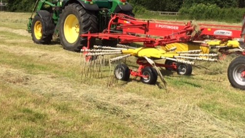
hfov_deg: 41.9
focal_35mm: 49
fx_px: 318
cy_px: 26
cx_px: 146
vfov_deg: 24.0
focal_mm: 4.15
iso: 32
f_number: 2.2
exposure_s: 1/2564
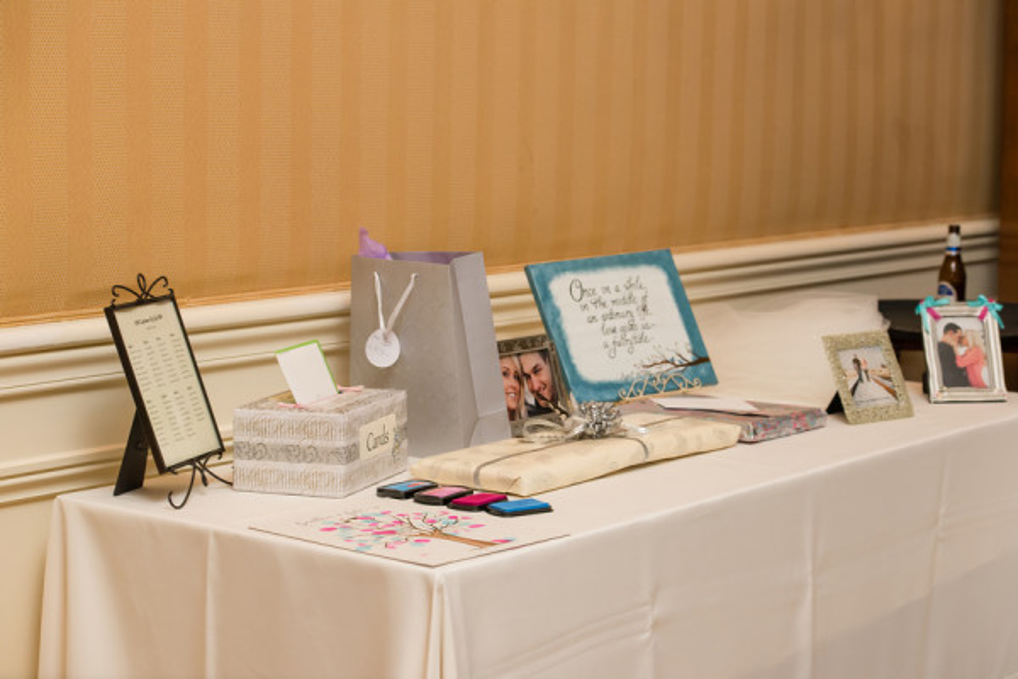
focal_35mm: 85
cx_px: 509
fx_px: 2403
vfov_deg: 16.1
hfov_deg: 23.9
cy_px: 340
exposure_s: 1/250
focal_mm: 85
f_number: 5
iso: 1250
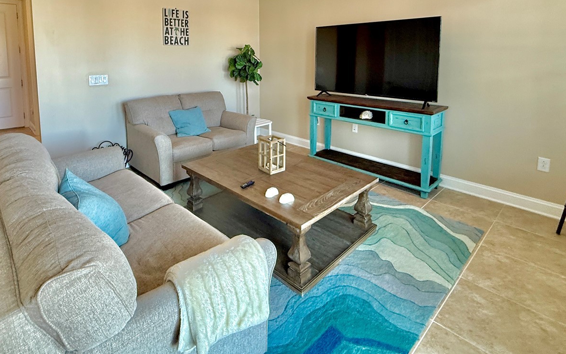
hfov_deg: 84.7
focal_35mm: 20
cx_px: 249
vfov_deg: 56.0
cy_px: 79
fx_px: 309
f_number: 2.2
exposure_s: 1/120
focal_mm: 2.22
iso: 250
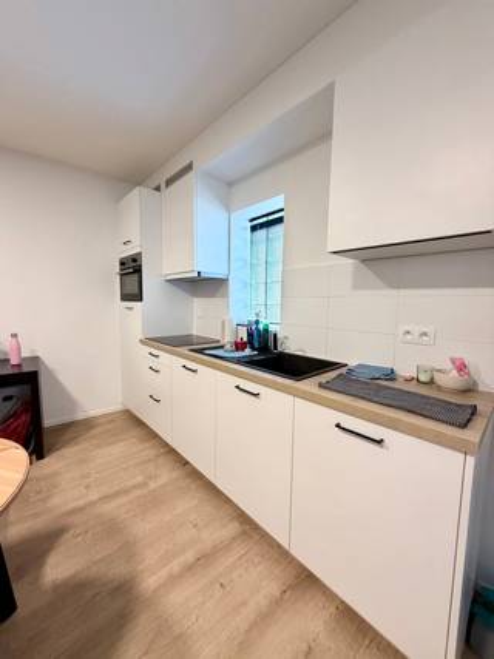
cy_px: 330
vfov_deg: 102.1
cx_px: 247
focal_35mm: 14
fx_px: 267
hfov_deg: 85.6
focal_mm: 2.22
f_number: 2.2
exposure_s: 1/50
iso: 250
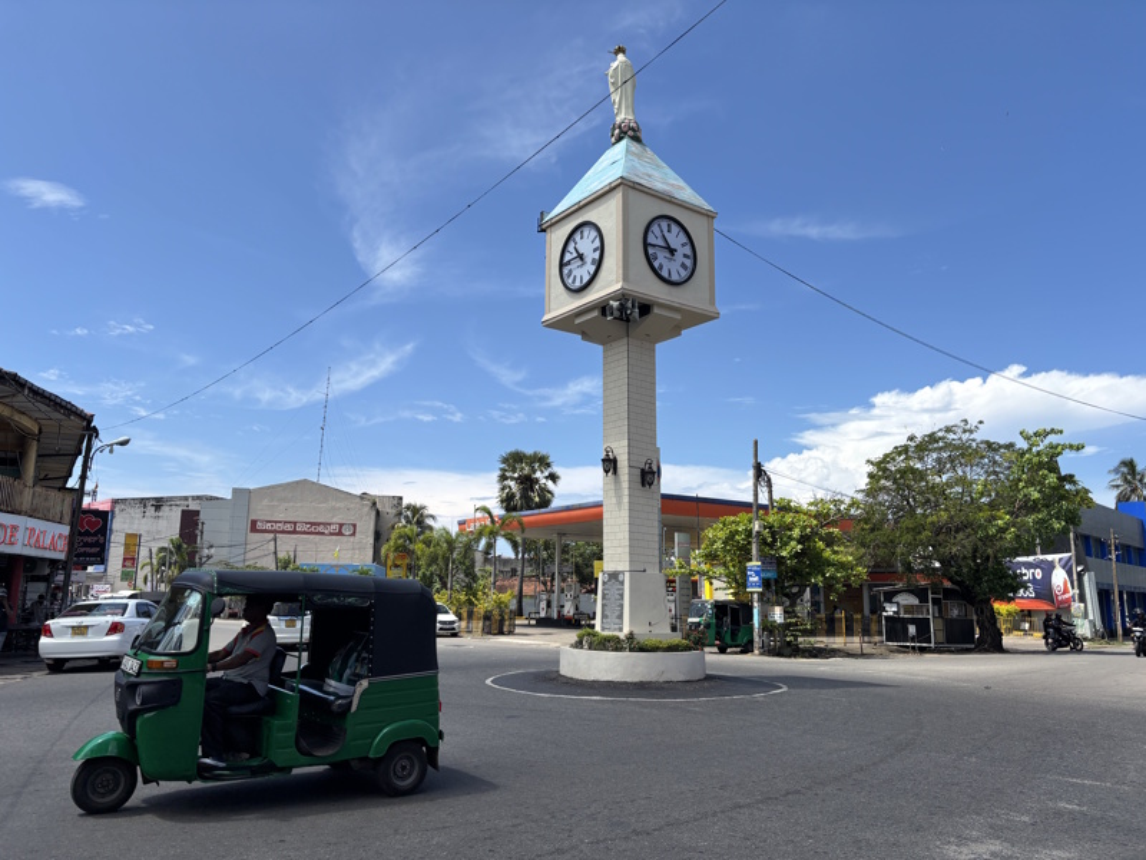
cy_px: 430
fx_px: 861
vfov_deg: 53.1
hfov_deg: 67.3
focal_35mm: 26
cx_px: 573
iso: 50
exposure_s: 1/4082
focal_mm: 5.96
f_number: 1.6
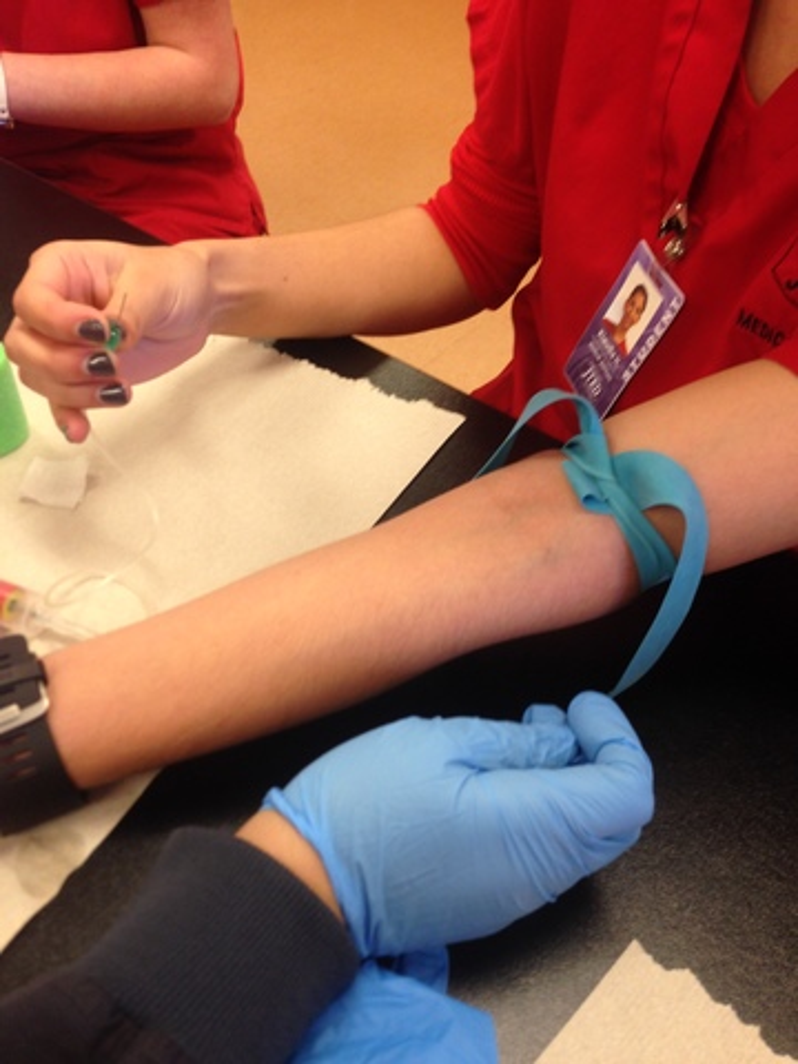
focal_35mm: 33
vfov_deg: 55.4
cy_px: 532
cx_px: 399
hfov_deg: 42.9
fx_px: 1014
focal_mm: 4.12
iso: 80
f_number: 2.4
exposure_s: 1/20
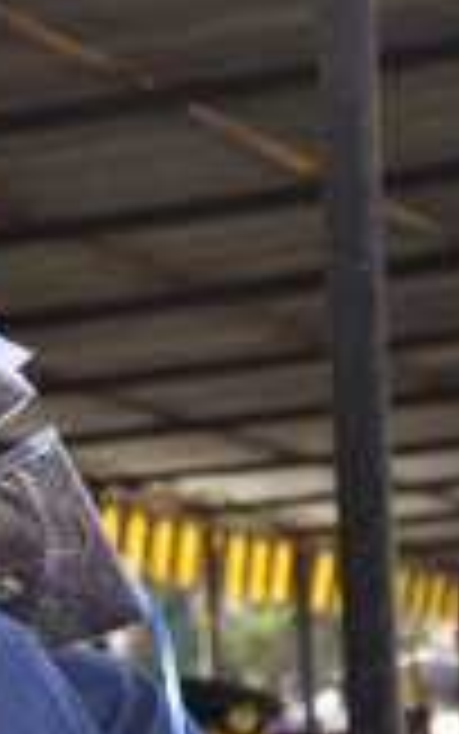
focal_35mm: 371
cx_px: -801
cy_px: 86
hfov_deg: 3.5
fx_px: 7419
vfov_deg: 5.7
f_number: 7.1
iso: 200
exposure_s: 1/125
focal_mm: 66
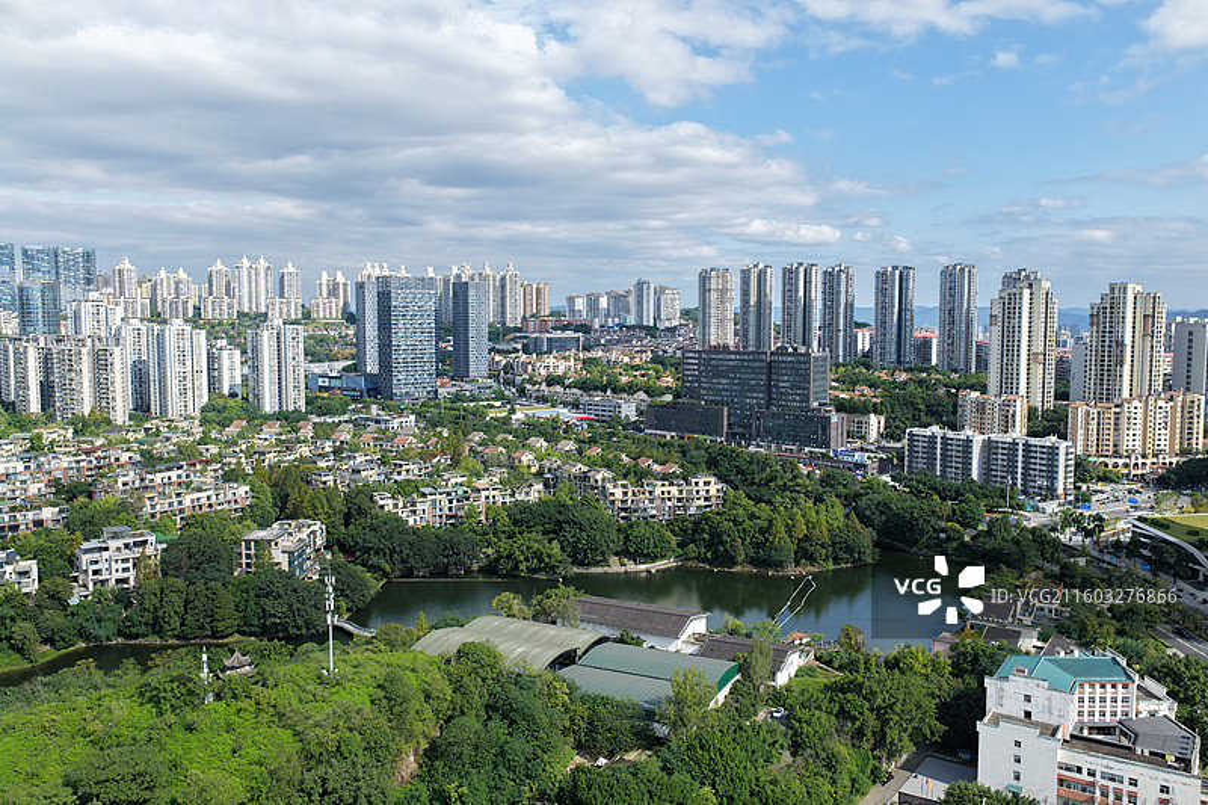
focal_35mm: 28
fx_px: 939
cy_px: 402
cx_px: 604
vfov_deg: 46.4
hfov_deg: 65.5
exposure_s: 1/800
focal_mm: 14.45
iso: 100
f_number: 2.8
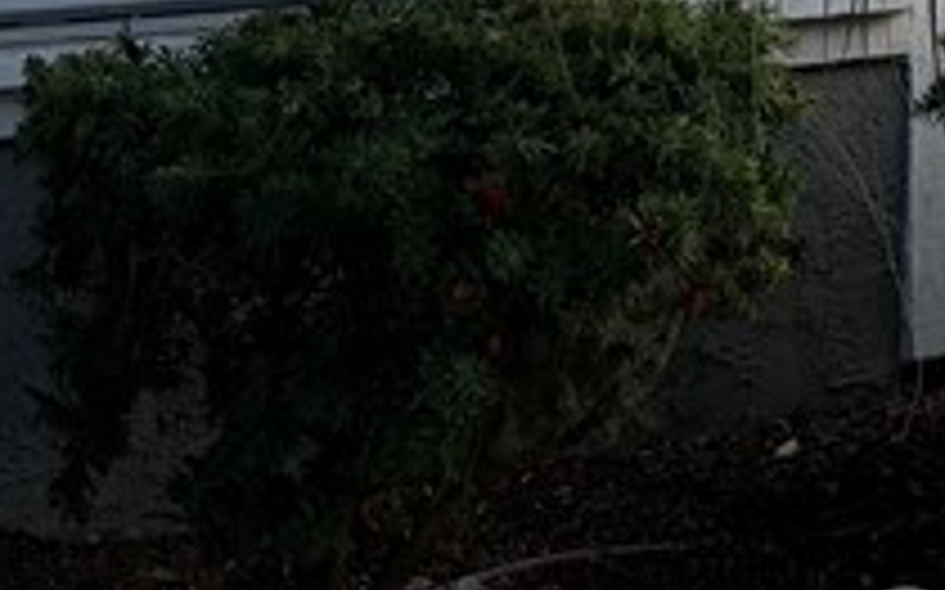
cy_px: -1036
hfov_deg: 16.2
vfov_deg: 9.0
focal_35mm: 124
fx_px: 3192
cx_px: 1094
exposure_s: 1/4405
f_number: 1.78
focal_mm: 6.76
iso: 100
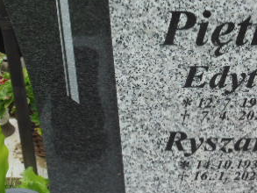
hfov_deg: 20.6
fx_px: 698
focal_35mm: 94
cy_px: 72
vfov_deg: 15.7
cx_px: 215
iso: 125
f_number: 3.8
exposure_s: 1/320
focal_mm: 7.7
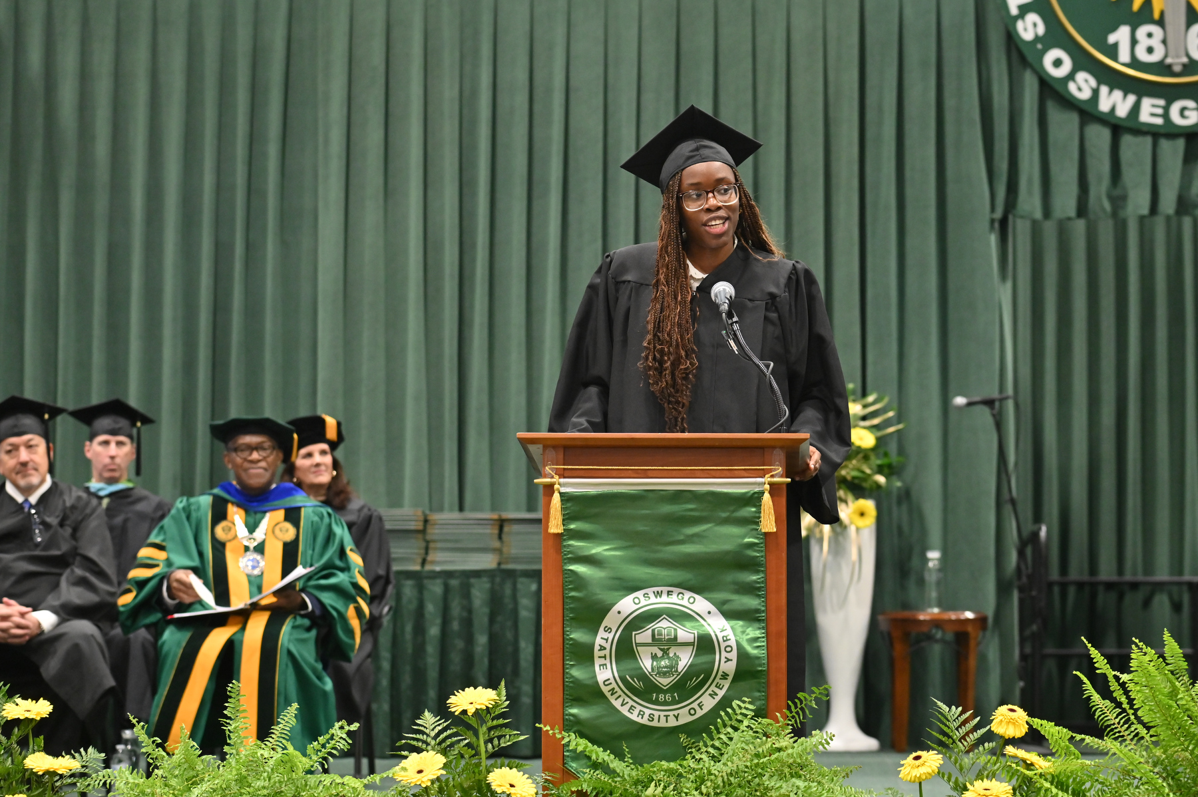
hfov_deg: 20.4
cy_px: 398
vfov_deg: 13.7
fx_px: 3326
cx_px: 599
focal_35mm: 100
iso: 2500
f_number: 4.5
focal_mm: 100
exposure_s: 1/250
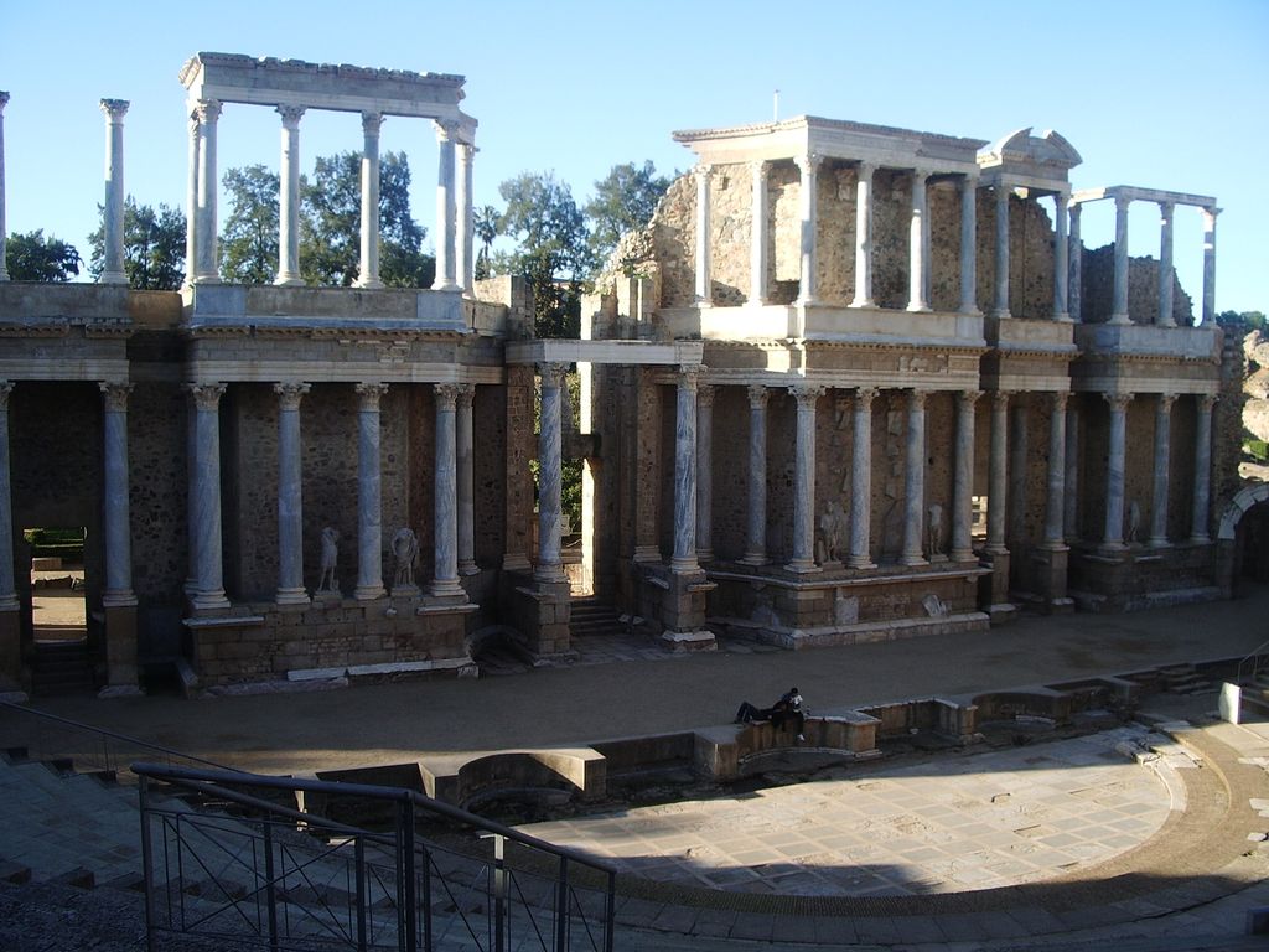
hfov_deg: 52.6
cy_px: 476
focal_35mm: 35
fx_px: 1283
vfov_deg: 40.7
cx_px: 634
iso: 50
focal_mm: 5.8
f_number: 4.3
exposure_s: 1/125
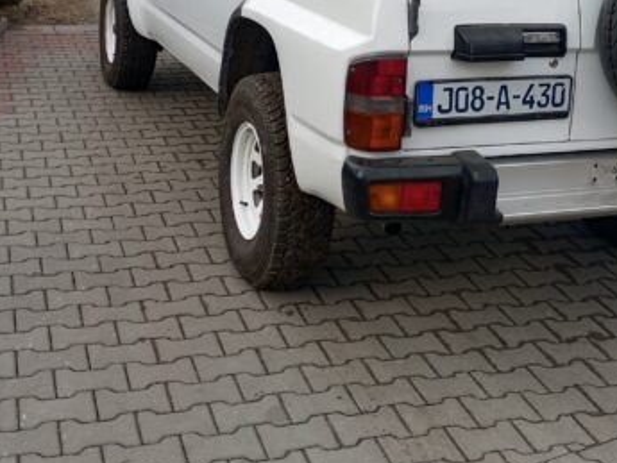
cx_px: 385
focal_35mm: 58
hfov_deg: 33.1
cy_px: 7
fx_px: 1034
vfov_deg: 24.2
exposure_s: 1/102
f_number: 1.79
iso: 100
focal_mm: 4.71
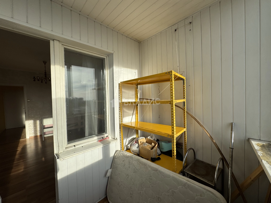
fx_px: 110
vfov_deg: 85.7
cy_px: 102
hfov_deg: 102.1
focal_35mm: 14
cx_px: 136
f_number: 2.2
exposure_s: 1/1600
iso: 40
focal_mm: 2.22
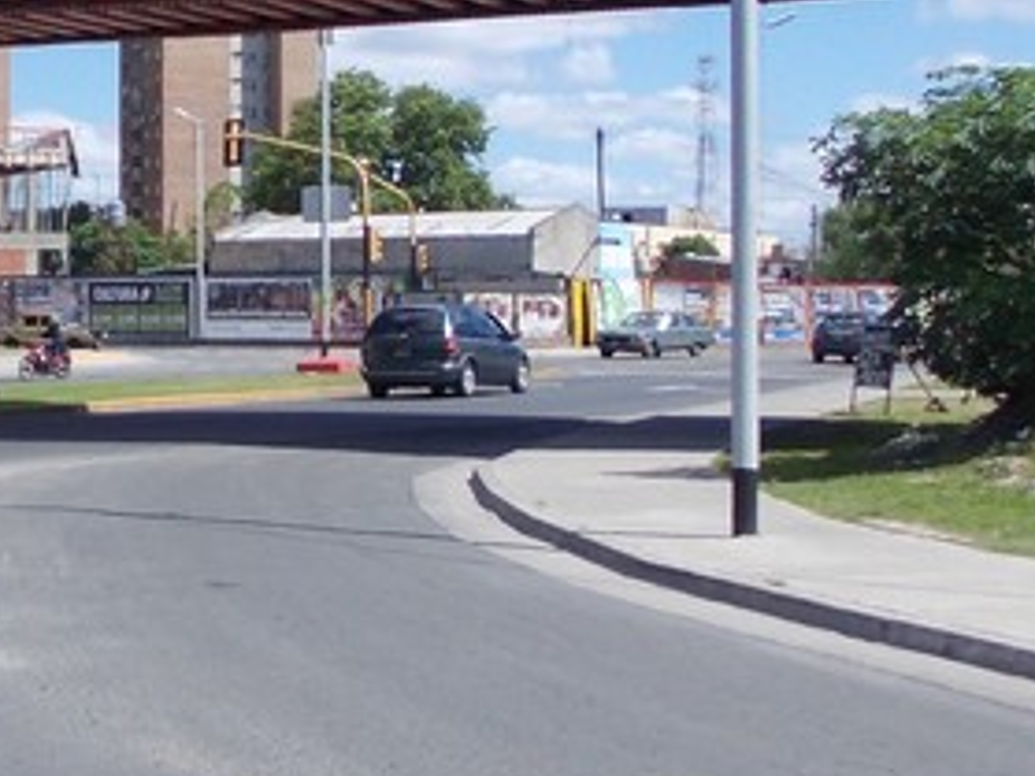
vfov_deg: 19.0
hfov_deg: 24.0
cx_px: -59
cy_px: 230
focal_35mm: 77
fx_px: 2301
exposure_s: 1/400
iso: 80
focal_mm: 4
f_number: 5.4
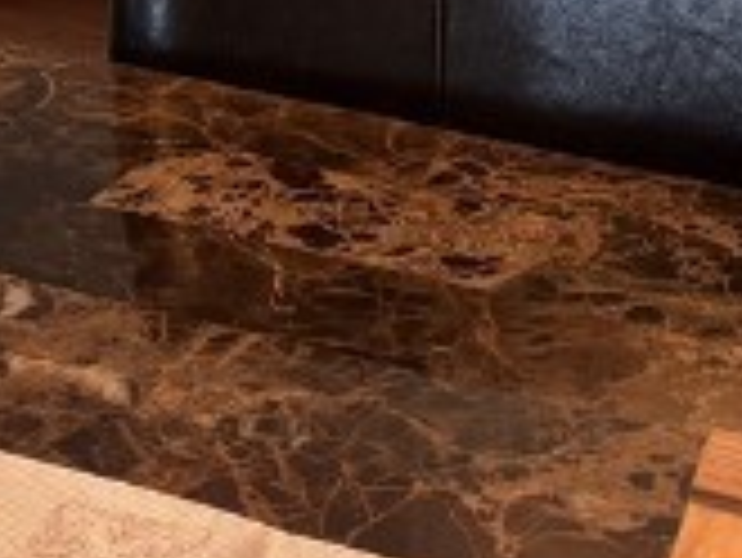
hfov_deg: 12.3
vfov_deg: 8.0
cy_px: -1084
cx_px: 283
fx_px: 3454
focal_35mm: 161
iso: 100
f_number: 1.6
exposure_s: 1/139
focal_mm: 5.96
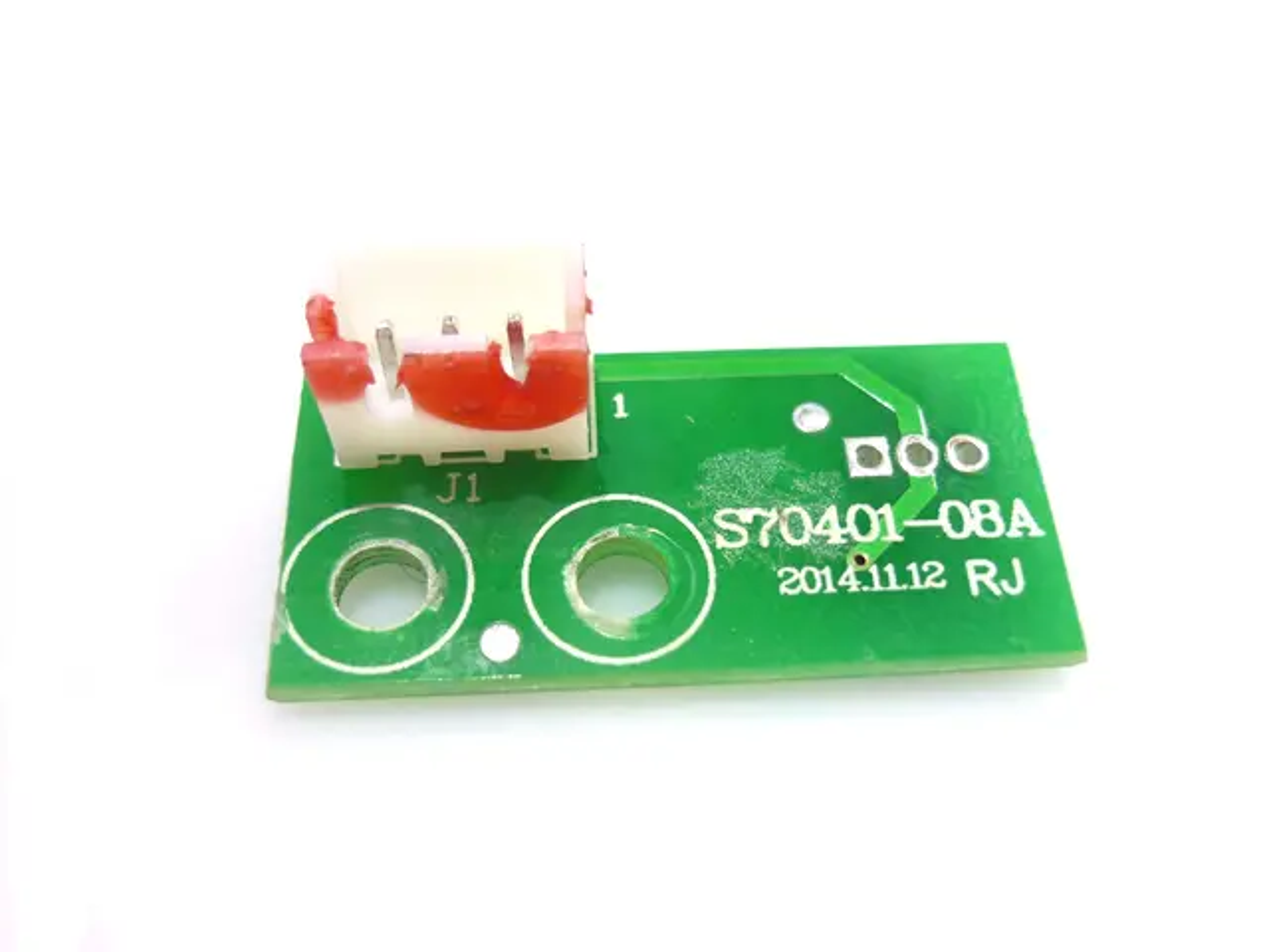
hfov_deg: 55.4
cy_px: 476
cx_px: 634
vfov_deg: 42.9
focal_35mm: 33
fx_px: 1210
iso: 80
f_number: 2.8
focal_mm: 5.5
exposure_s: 1/40
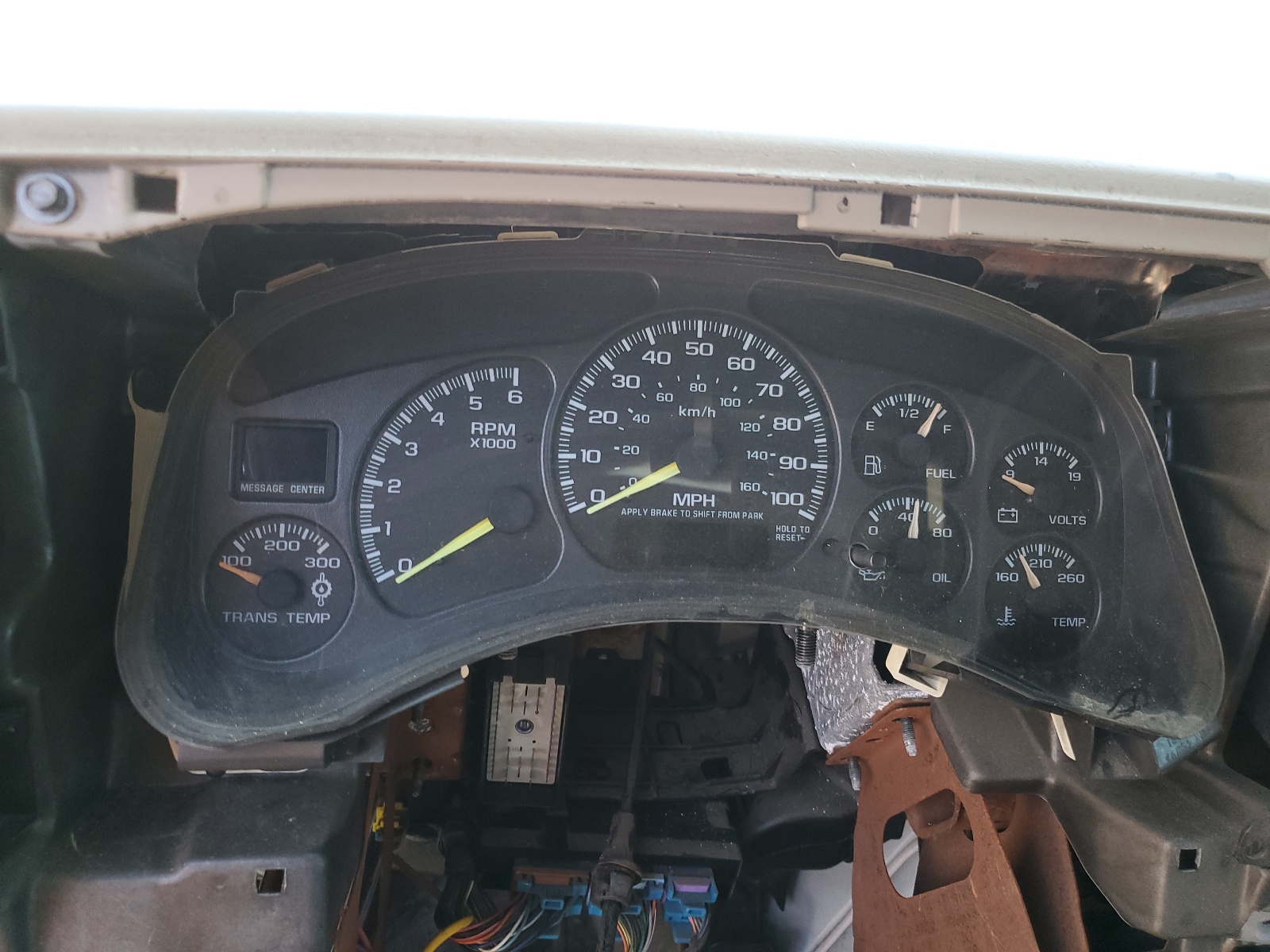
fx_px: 954
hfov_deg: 67.3
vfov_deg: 53.1
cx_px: 635
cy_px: 476
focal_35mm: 26
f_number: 1.5
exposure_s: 1/120
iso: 86
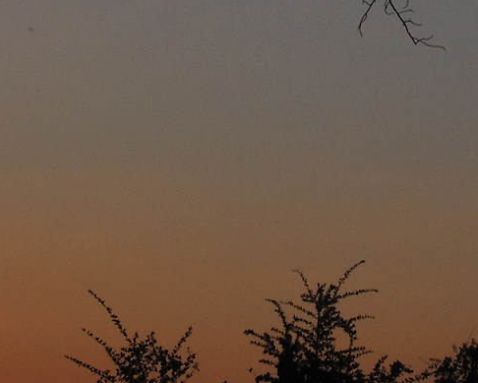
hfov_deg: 8.7
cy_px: -13
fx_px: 3141
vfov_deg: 6.9
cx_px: 278
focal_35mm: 222
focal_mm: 32
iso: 200
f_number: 16
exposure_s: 1/250
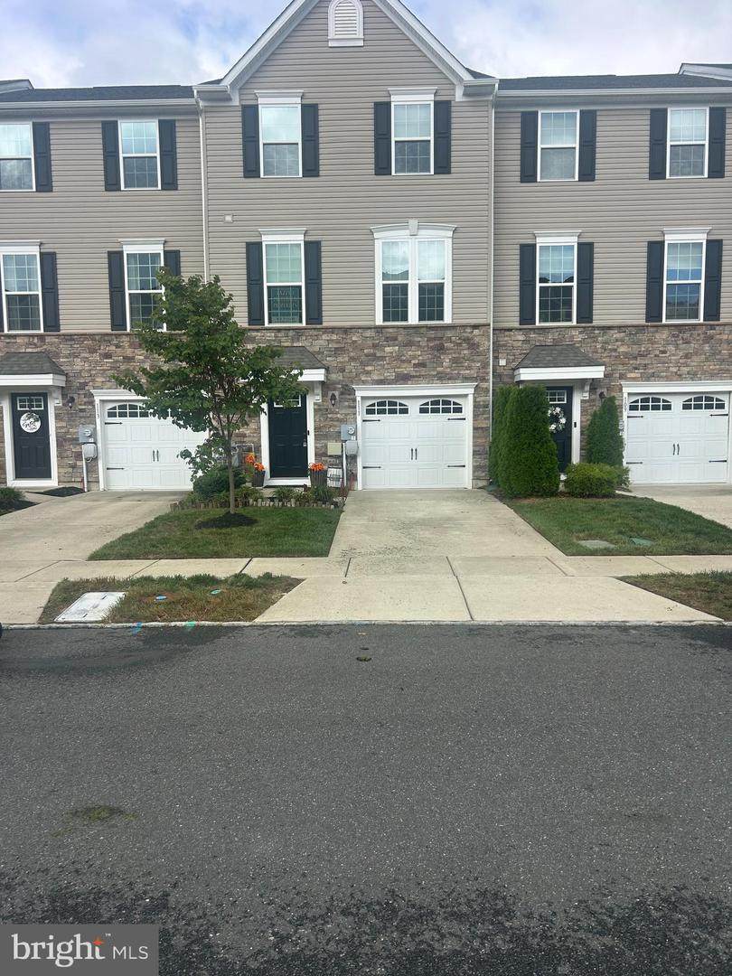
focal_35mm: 26
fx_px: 733
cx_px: 366
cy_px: 488
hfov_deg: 53.1
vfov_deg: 67.3
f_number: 1.5
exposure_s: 1/1972
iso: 50
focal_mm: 5.7
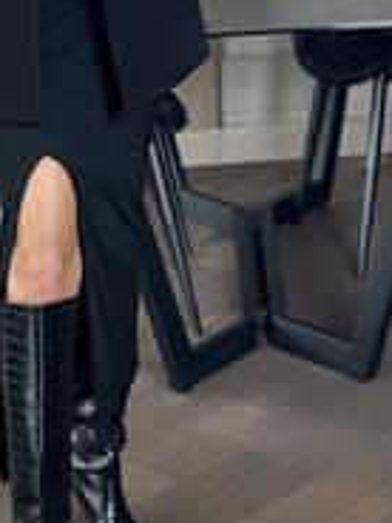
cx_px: 80
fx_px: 1993
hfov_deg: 11.2
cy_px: 34
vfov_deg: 14.8
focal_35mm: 132
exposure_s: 1/51
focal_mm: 6.86
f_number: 1.78
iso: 400
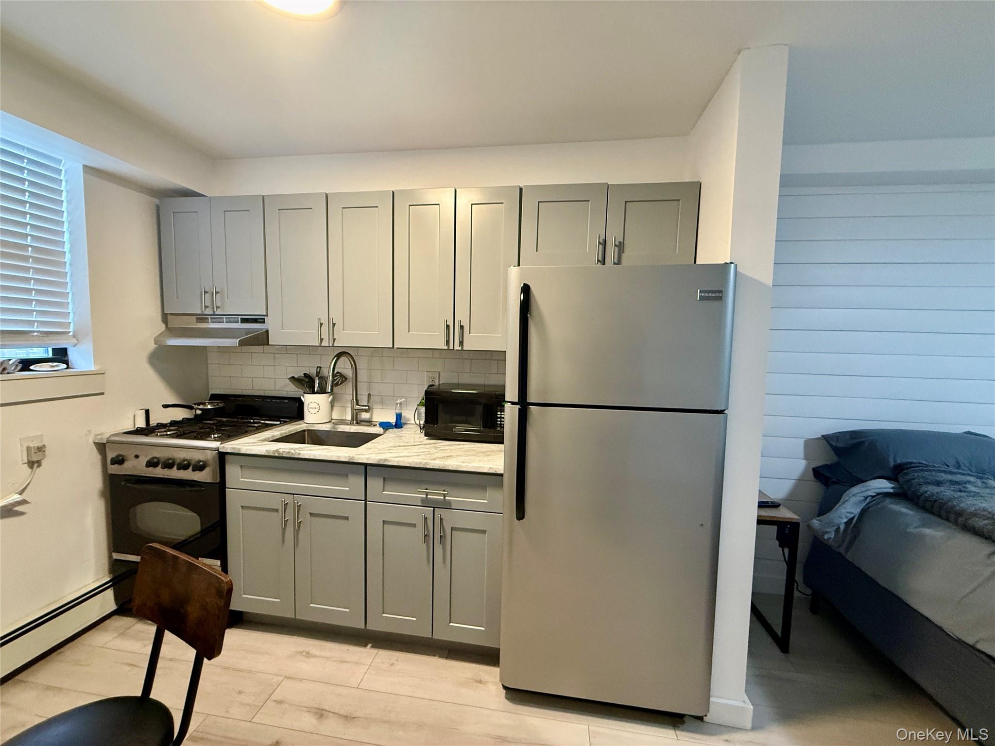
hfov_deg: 102.1
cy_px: 373
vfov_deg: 85.7
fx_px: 402
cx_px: 498
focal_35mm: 14
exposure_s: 1/60
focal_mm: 2.22
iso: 400
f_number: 2.2
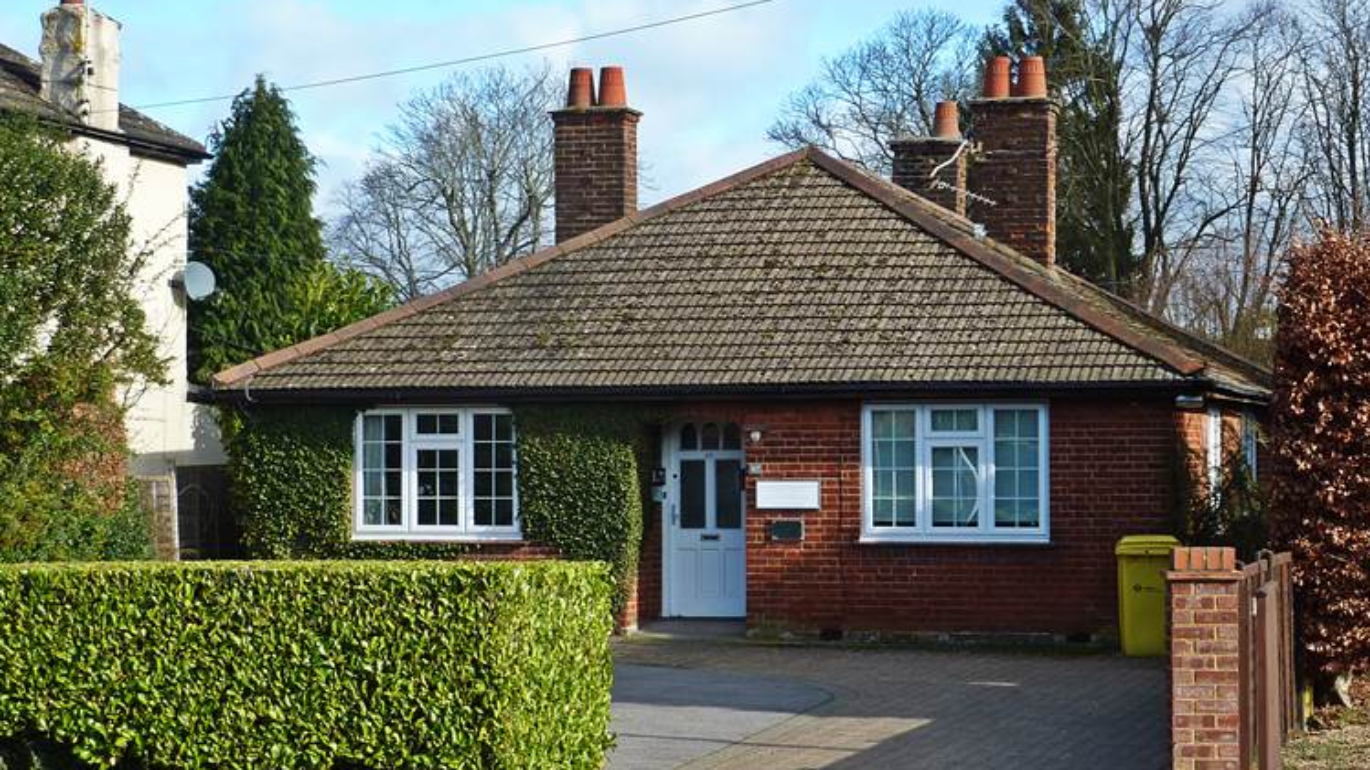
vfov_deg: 15.5
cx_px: 673
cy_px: 415
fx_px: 2833
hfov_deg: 27.2
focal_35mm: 78
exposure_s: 1/320
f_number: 4.1
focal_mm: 11
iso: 80
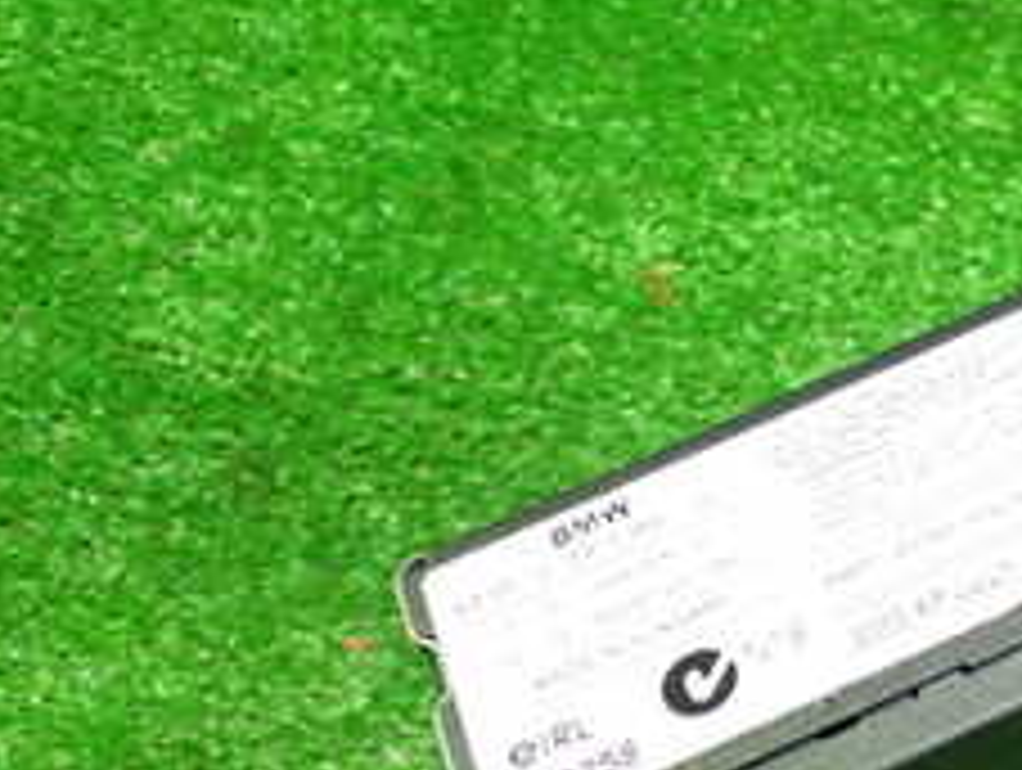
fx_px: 2809
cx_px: 1333
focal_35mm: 95
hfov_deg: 19.1
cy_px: 491
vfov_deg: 15.6
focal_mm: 6.37
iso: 800
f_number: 2.5
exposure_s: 1/25
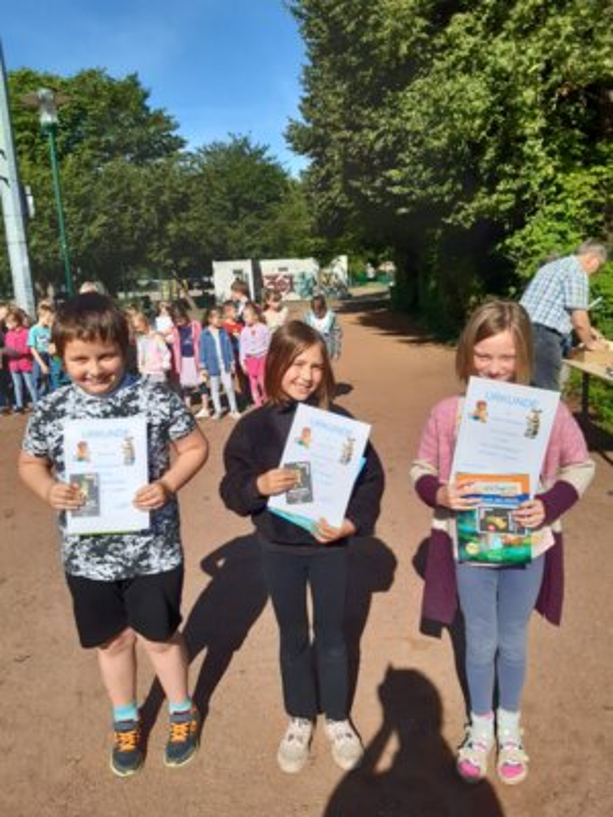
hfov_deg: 53.1
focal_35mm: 26
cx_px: 306
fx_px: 614
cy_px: 408
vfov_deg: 67.3
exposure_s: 1/7299
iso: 80
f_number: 1.7
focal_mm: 3.92
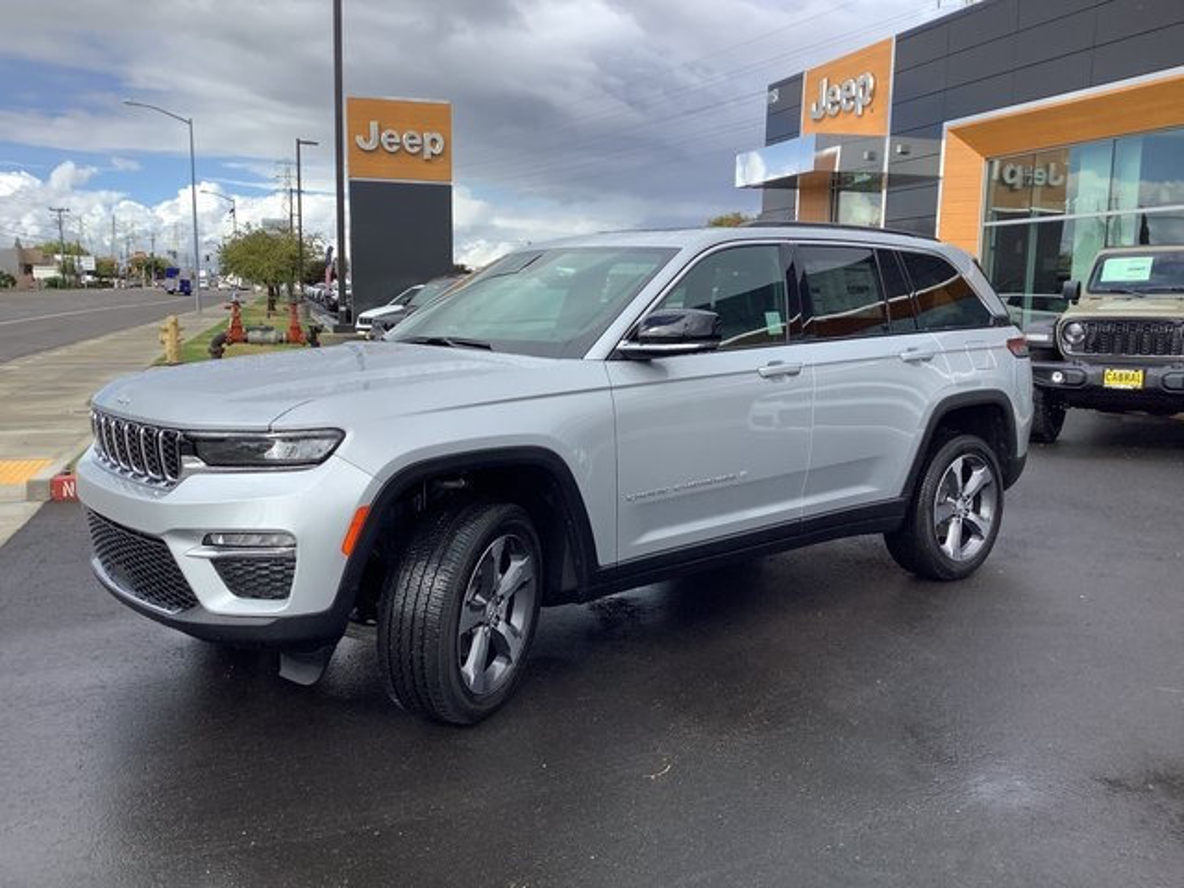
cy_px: 444
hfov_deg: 58.4
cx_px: 592
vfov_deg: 45.4
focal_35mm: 31
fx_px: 1060
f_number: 2.4
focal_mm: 3.3
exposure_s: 1/1148
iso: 25
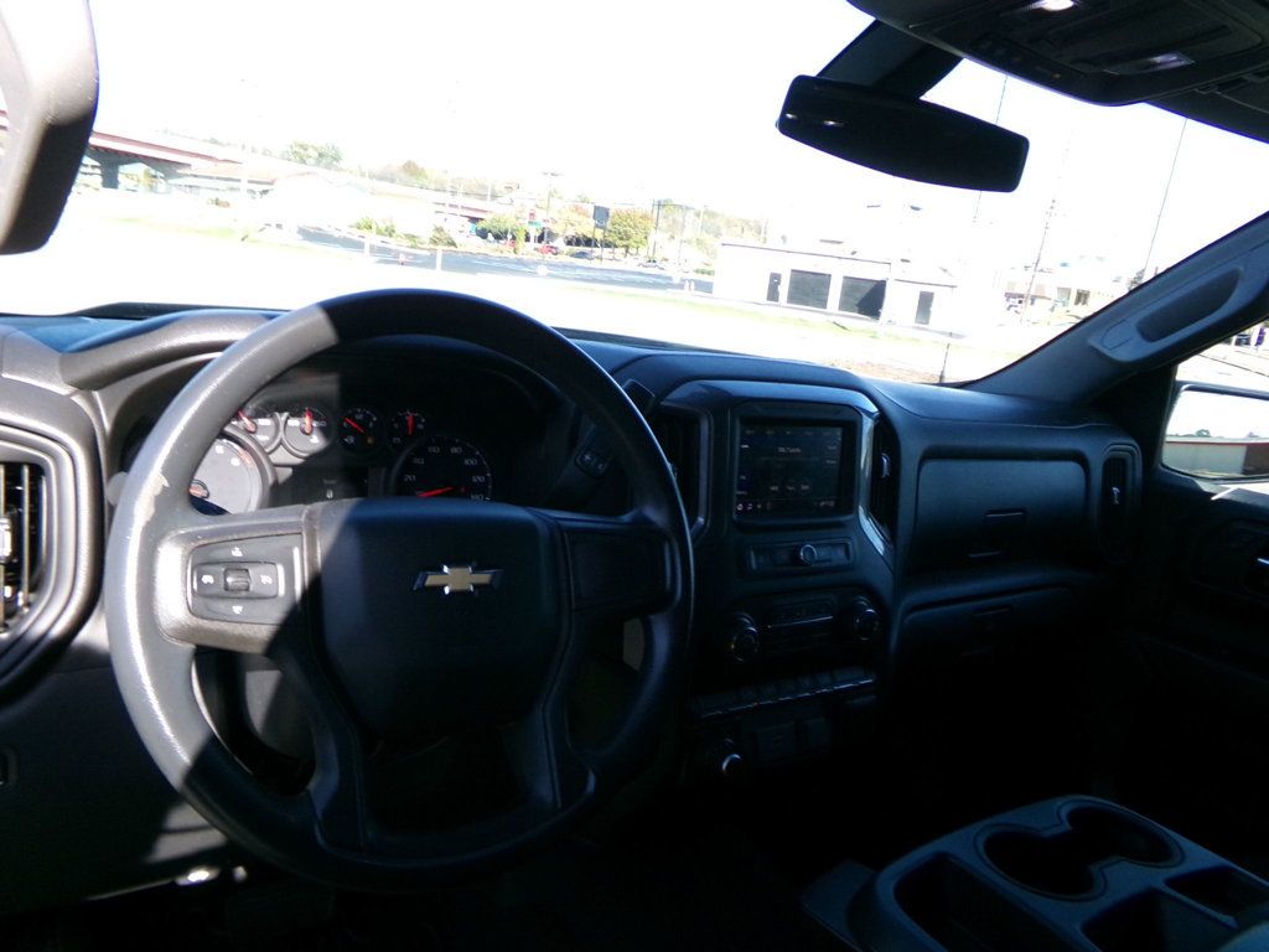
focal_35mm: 24
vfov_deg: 56.8
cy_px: 476
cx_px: 634
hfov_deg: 71.6
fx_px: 880
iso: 392
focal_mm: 4.3
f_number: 11.07
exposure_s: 1/60
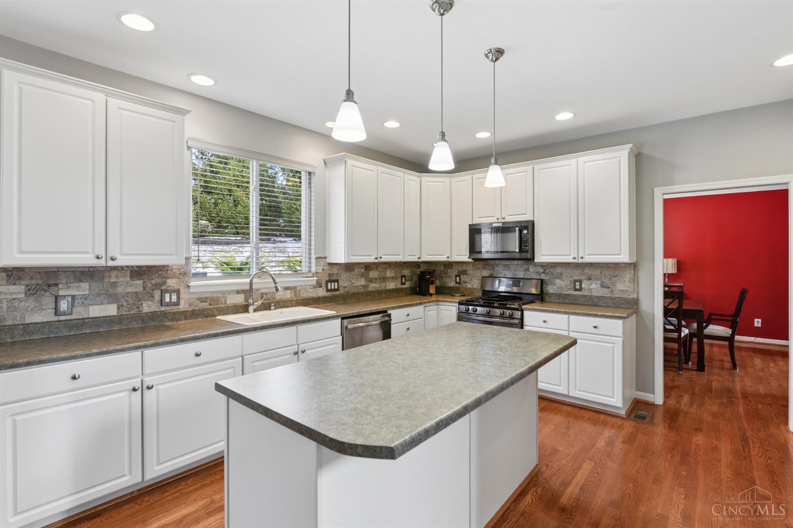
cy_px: 264
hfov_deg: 93.3
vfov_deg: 70.4
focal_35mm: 17
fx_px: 374
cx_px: 396
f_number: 8
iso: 400
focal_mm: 17
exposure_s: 1/20
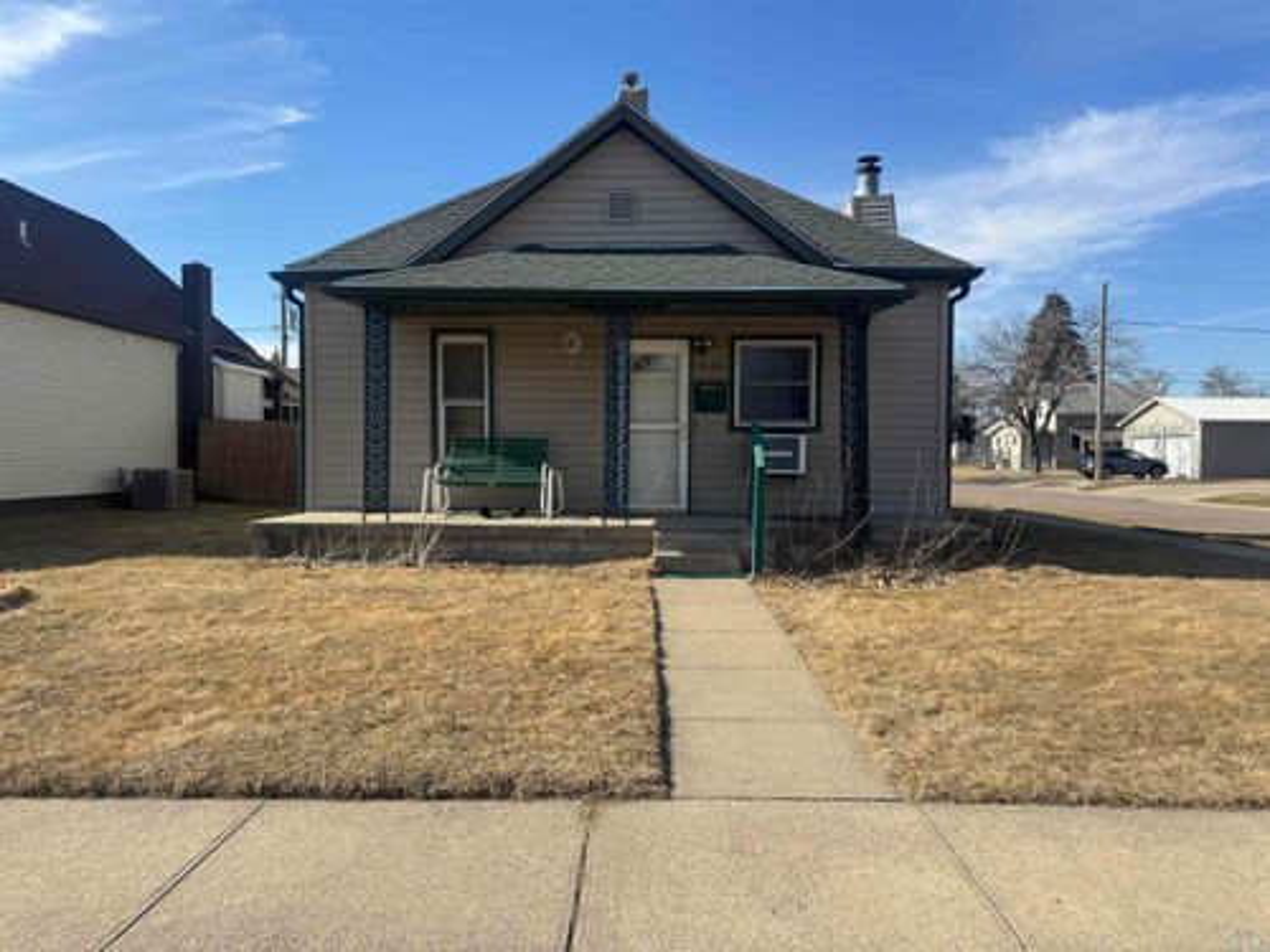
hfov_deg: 71.6
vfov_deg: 56.8
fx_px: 881
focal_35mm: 24
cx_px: 635
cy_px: 476
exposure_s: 1/3802
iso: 80
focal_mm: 6.76
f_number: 1.78
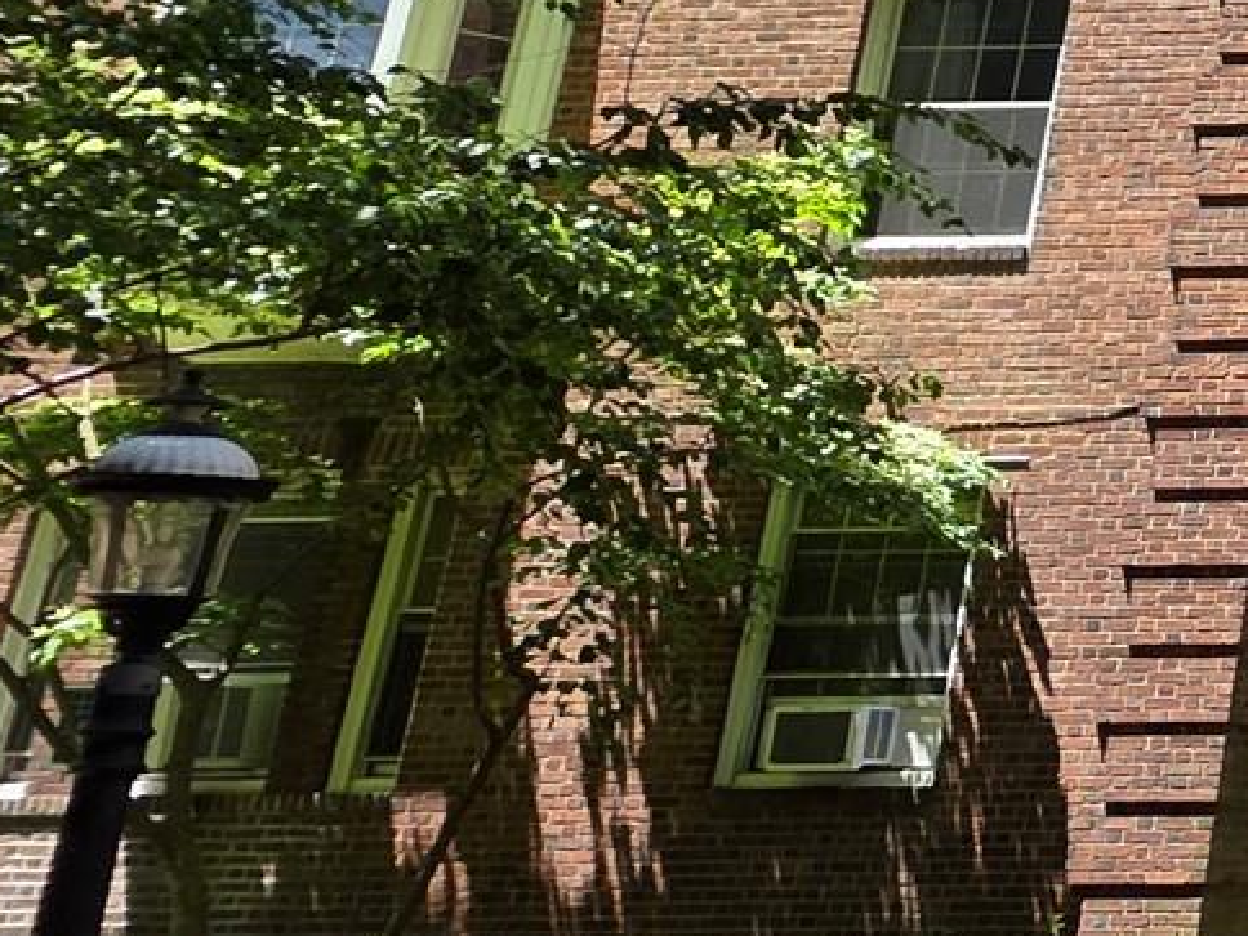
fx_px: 1983
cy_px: 315
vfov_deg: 26.4
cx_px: 2530
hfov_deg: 19.0
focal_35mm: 55
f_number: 1.9
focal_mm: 2.2
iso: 40
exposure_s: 1/490
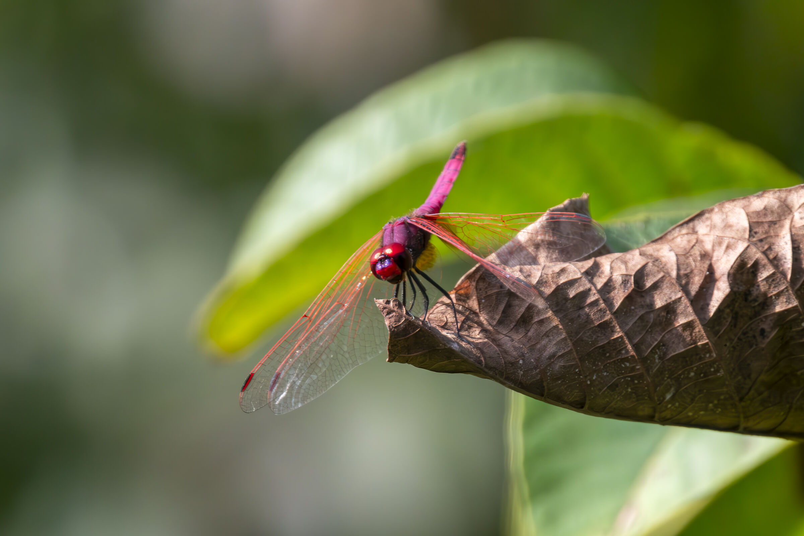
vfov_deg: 1.1
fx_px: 26798
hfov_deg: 1.7
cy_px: 268
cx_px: 402
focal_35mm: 1200
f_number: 11
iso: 6400
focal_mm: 800
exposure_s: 1/2500
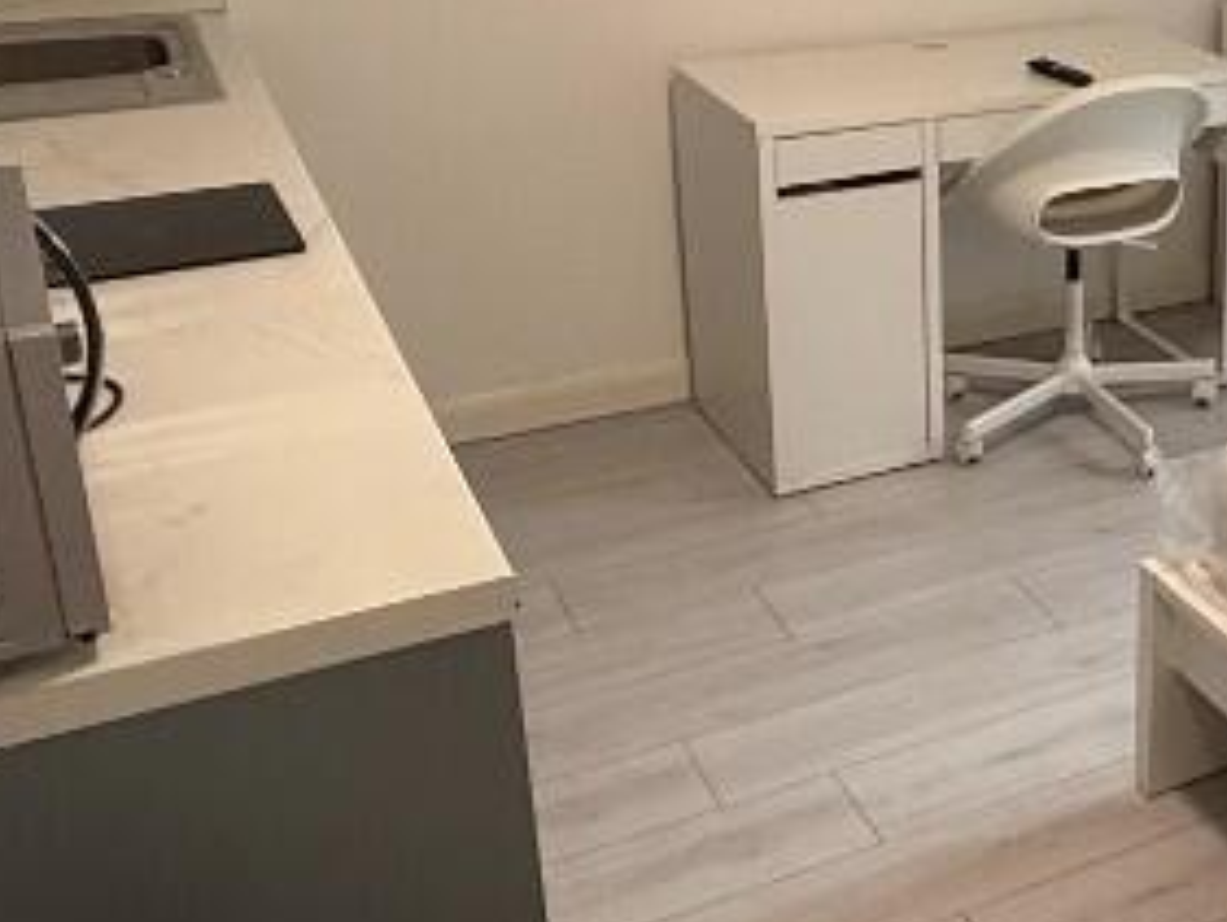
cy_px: 253
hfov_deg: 32.7
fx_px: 1809
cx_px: 1367
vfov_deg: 28.2
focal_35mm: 51
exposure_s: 1/100
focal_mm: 2.22
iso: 160
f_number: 2.2
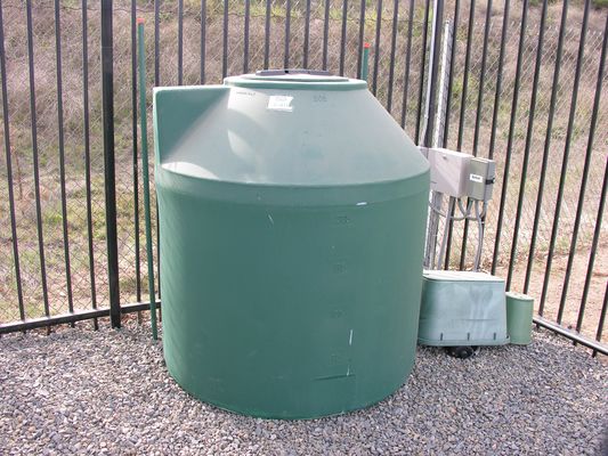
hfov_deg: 52.6
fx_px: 615
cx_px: 304
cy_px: 228
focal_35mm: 35
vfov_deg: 40.7
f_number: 4
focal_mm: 8.9
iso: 50
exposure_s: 1/83.7
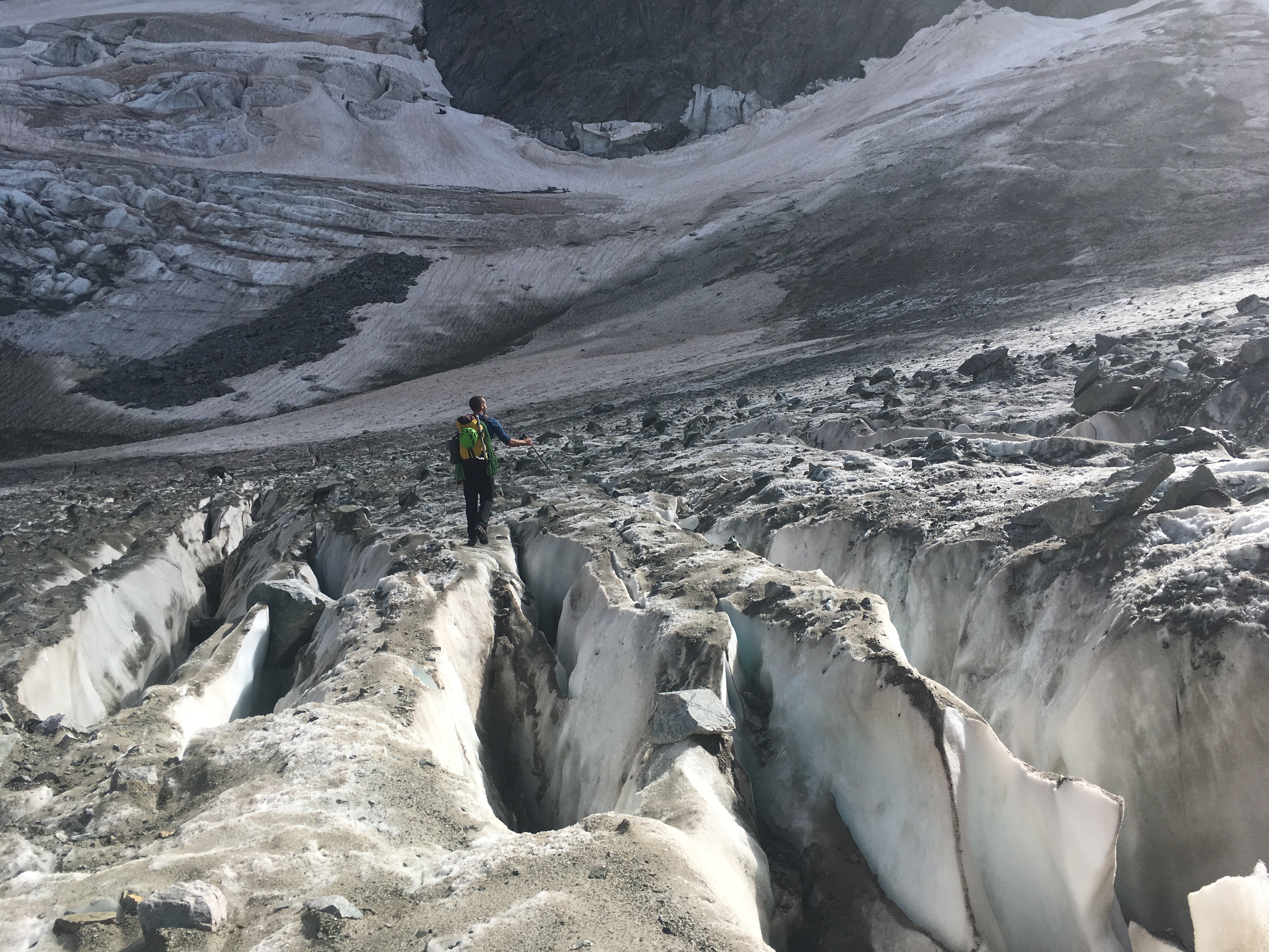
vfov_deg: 48.2
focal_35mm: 29
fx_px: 1063
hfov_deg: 61.7
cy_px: 476
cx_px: 634
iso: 25
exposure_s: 1/1637
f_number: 2.2
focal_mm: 4.15
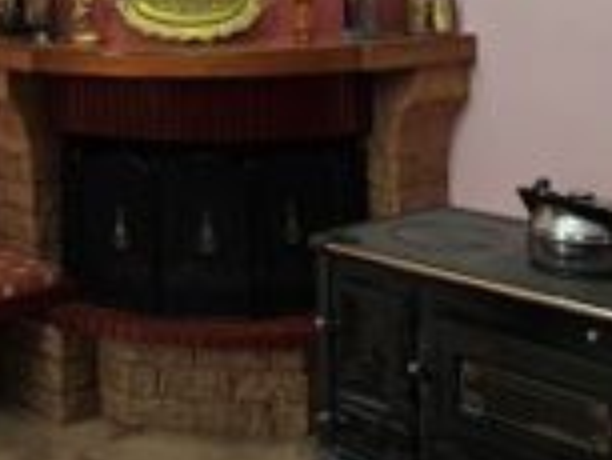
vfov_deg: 20.4
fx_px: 1221
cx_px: 22
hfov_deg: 26.8
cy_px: -42
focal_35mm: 69
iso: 640
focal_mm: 1.65
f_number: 2.2
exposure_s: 1/50
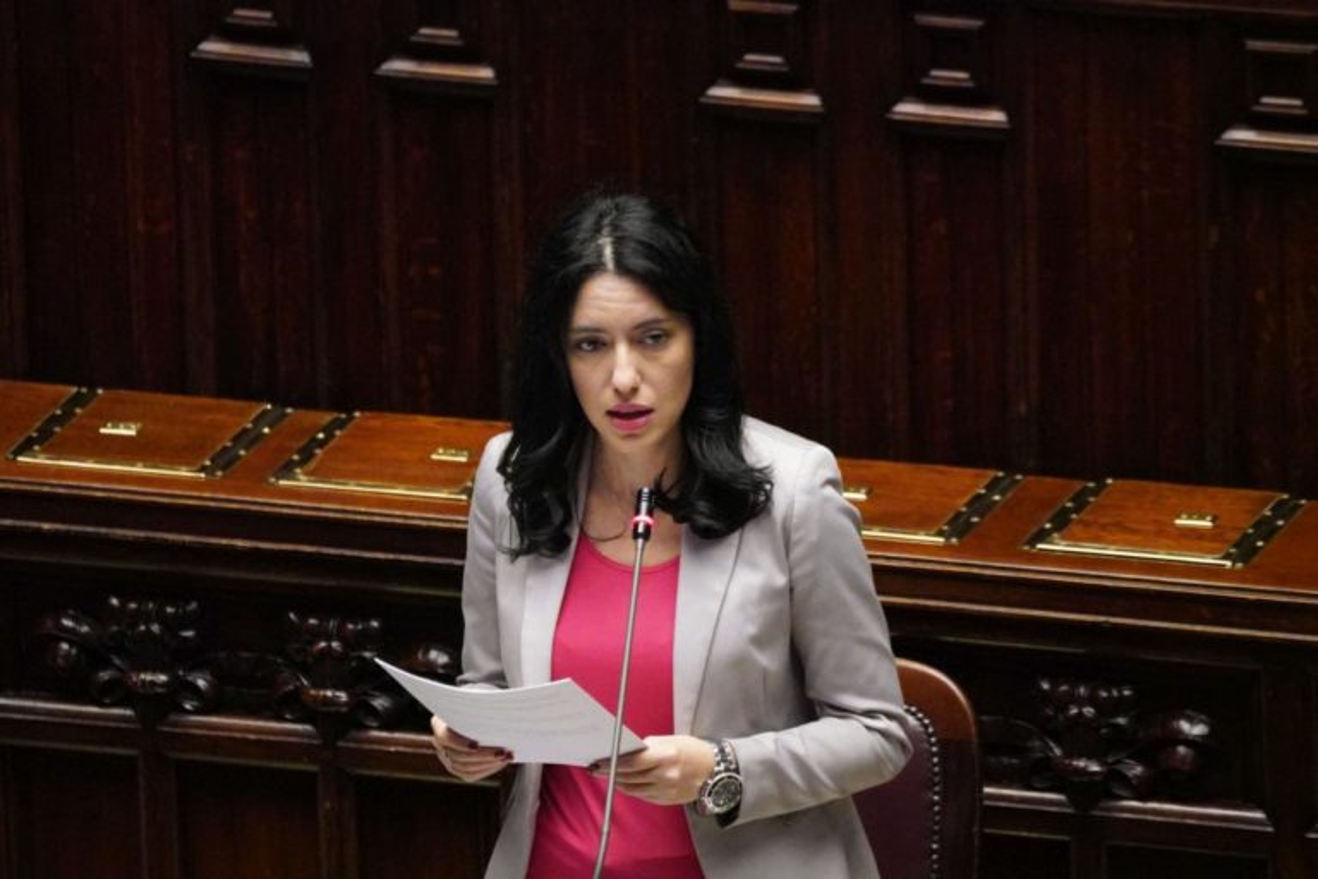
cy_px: 440
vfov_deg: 2.3
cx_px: 659
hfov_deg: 3.4
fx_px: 21965
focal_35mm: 600
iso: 12800
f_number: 5.6
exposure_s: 1/160
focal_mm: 400
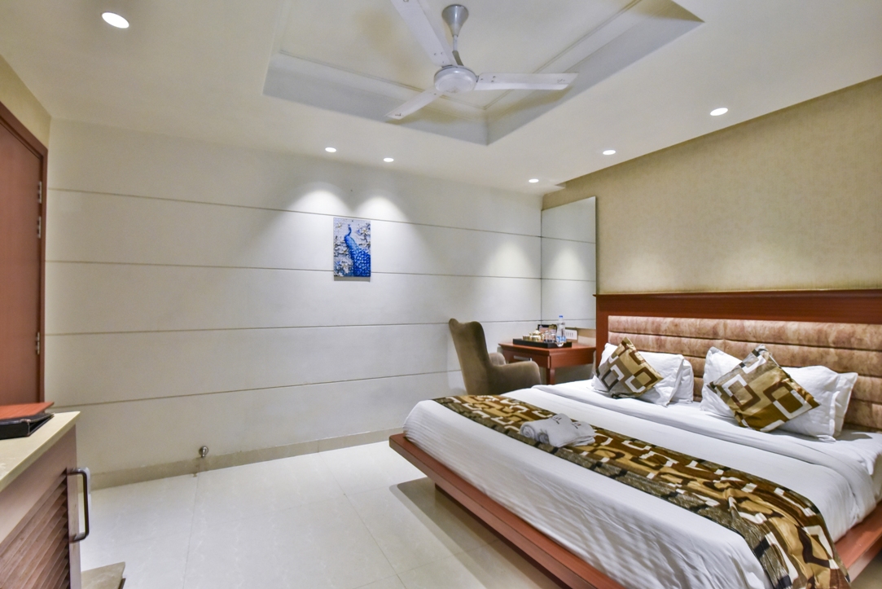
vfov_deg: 73.8
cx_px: 441
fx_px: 392
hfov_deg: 96.7
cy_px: 294
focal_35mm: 16
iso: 5000
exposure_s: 1/50
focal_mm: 16
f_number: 9
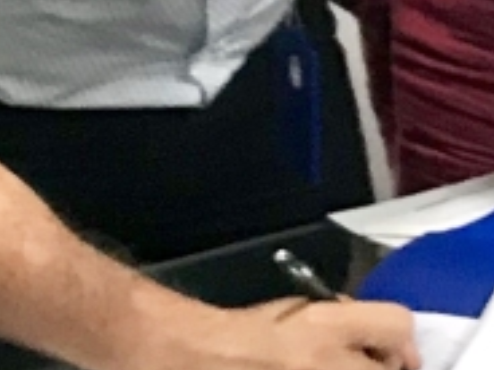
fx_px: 3040
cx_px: 1428
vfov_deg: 6.8
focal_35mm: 213
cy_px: -298
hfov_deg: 8.1
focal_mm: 3.99
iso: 40
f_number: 1.8
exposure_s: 1/15
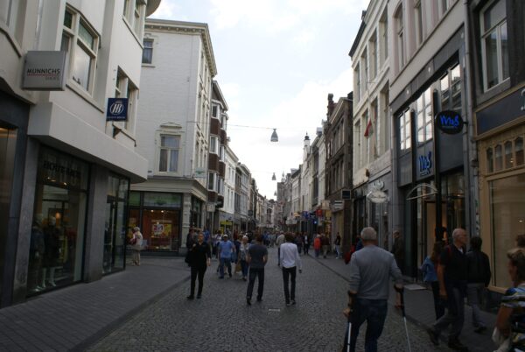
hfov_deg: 67.3
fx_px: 394
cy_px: 176
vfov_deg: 48.1
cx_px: 262
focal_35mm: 27
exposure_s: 1/80
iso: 100
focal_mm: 18
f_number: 10
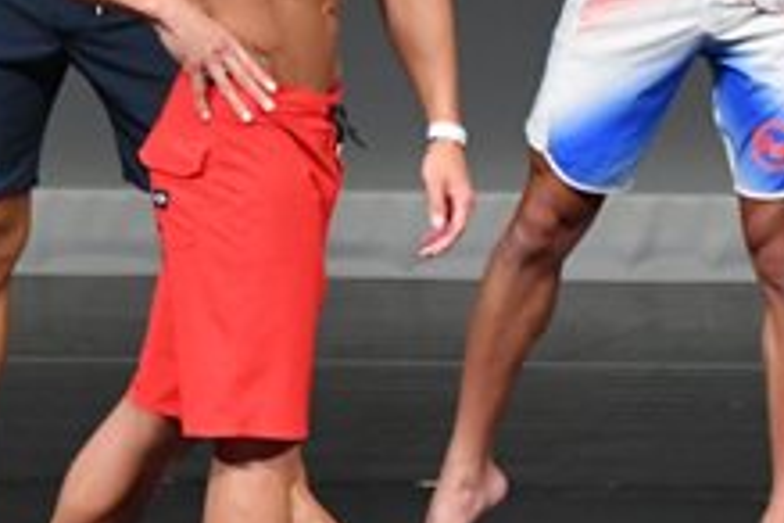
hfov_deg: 2.0
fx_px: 21950
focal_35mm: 1008
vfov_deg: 1.4
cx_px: 1165
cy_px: 168
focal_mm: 190
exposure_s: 1/400
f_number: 5.6
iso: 4000
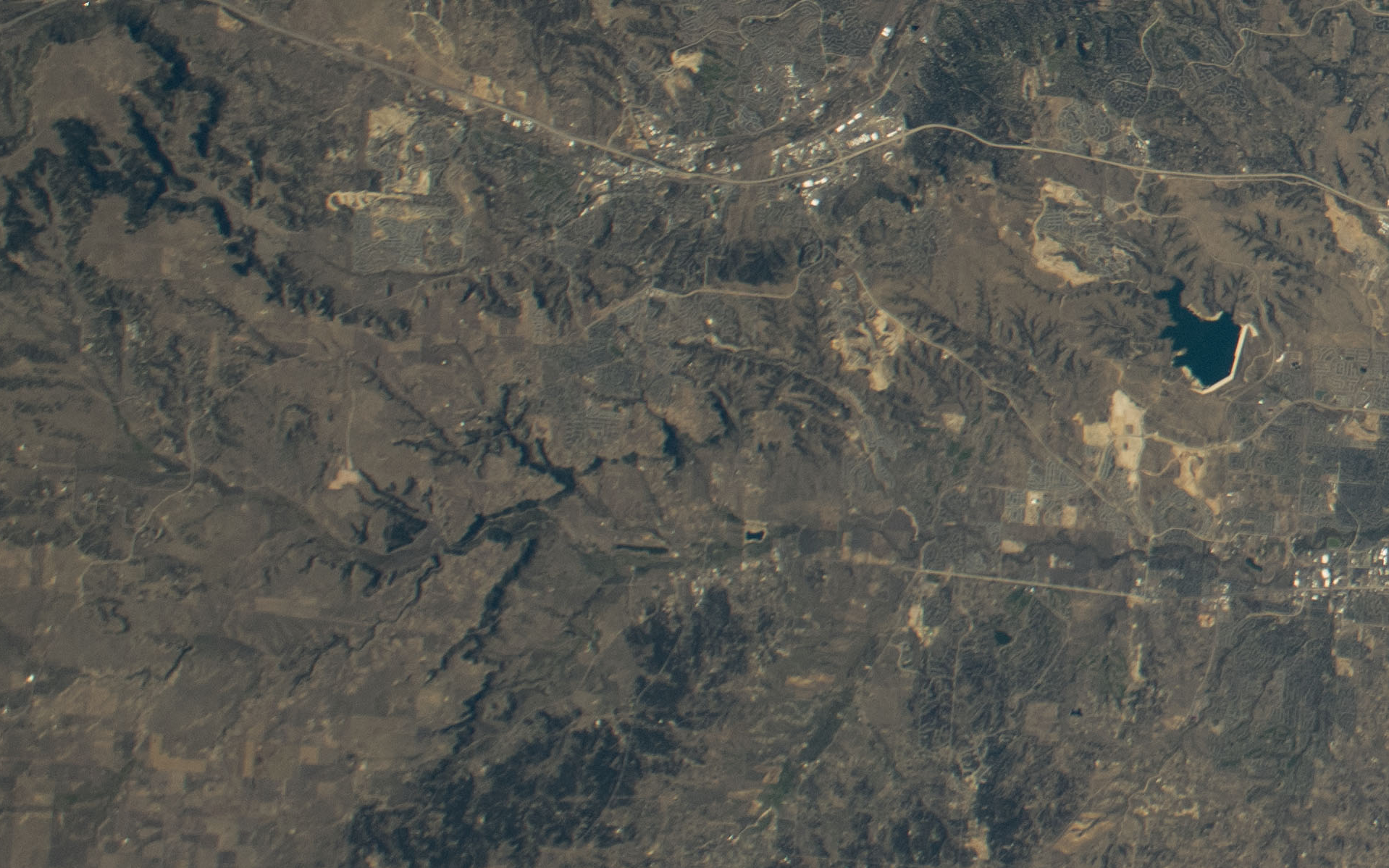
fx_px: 19265
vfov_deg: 2.6
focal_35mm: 509
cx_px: 2761
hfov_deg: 4.1
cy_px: -75
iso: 500
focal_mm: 116
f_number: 6.3
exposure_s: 1/1000
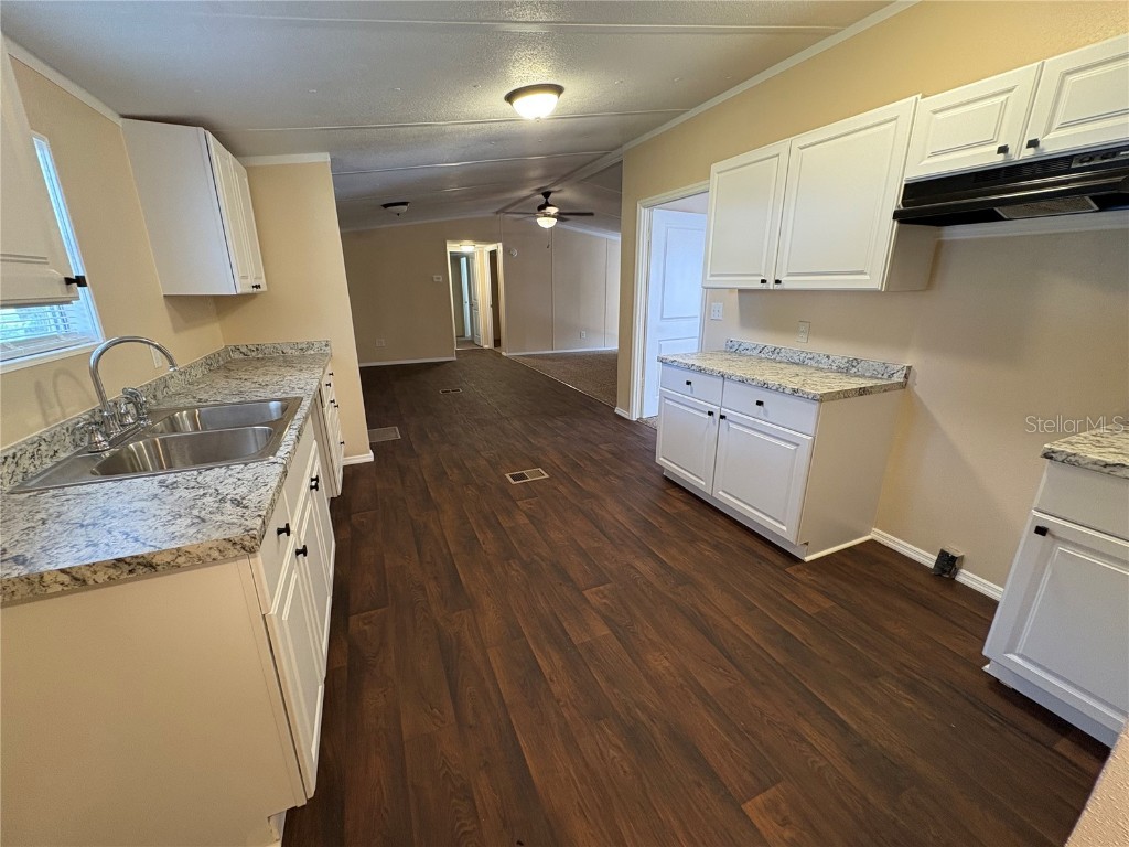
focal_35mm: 14
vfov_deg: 85.7
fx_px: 457
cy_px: 424
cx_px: 564
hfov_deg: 102.1
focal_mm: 2.22
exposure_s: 1/60
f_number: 2.2
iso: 250
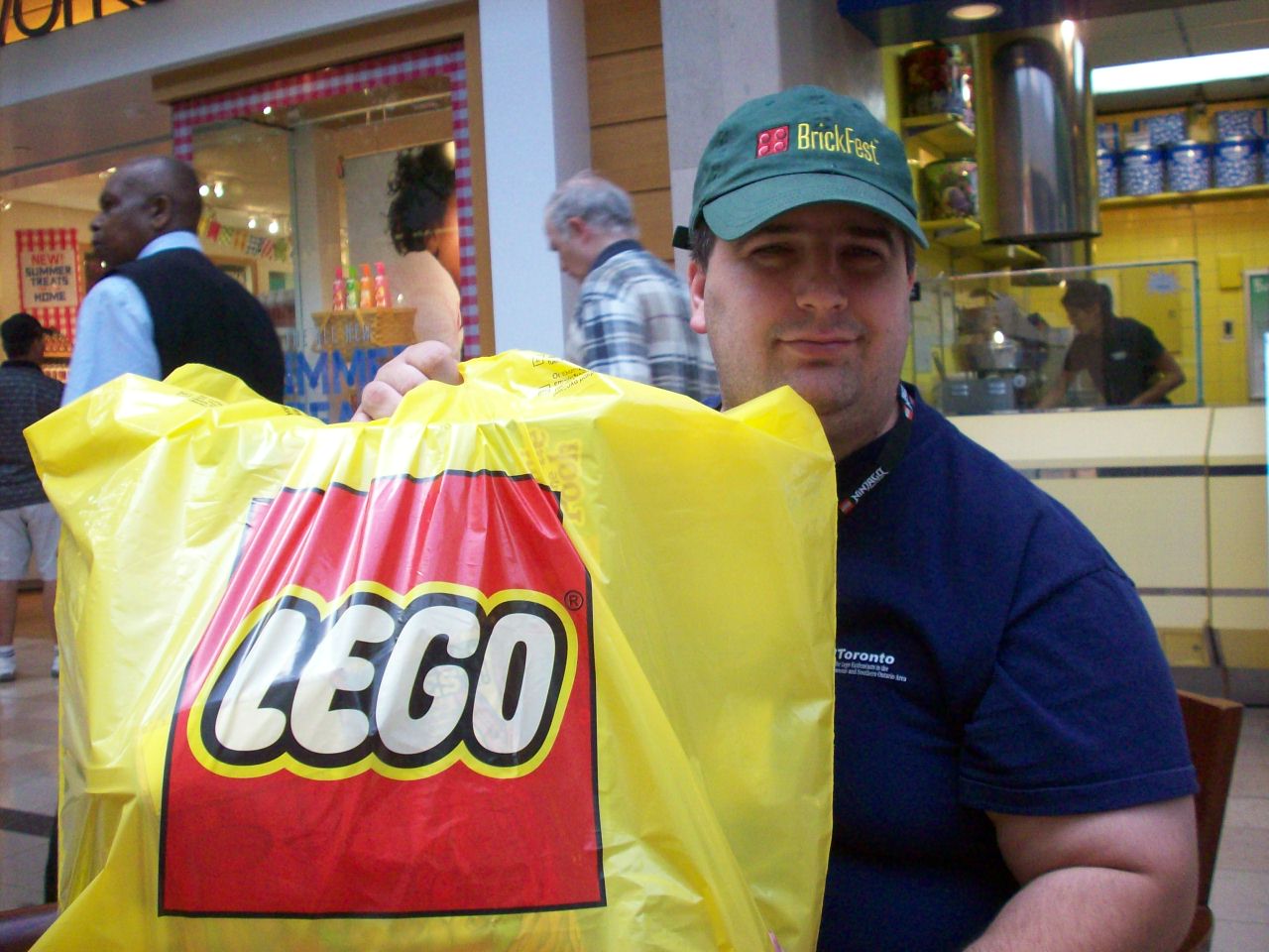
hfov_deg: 50.1
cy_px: 476
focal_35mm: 37
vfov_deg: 38.7
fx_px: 1356
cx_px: 634
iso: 199
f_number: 2.8
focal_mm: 6.2
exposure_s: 1/64
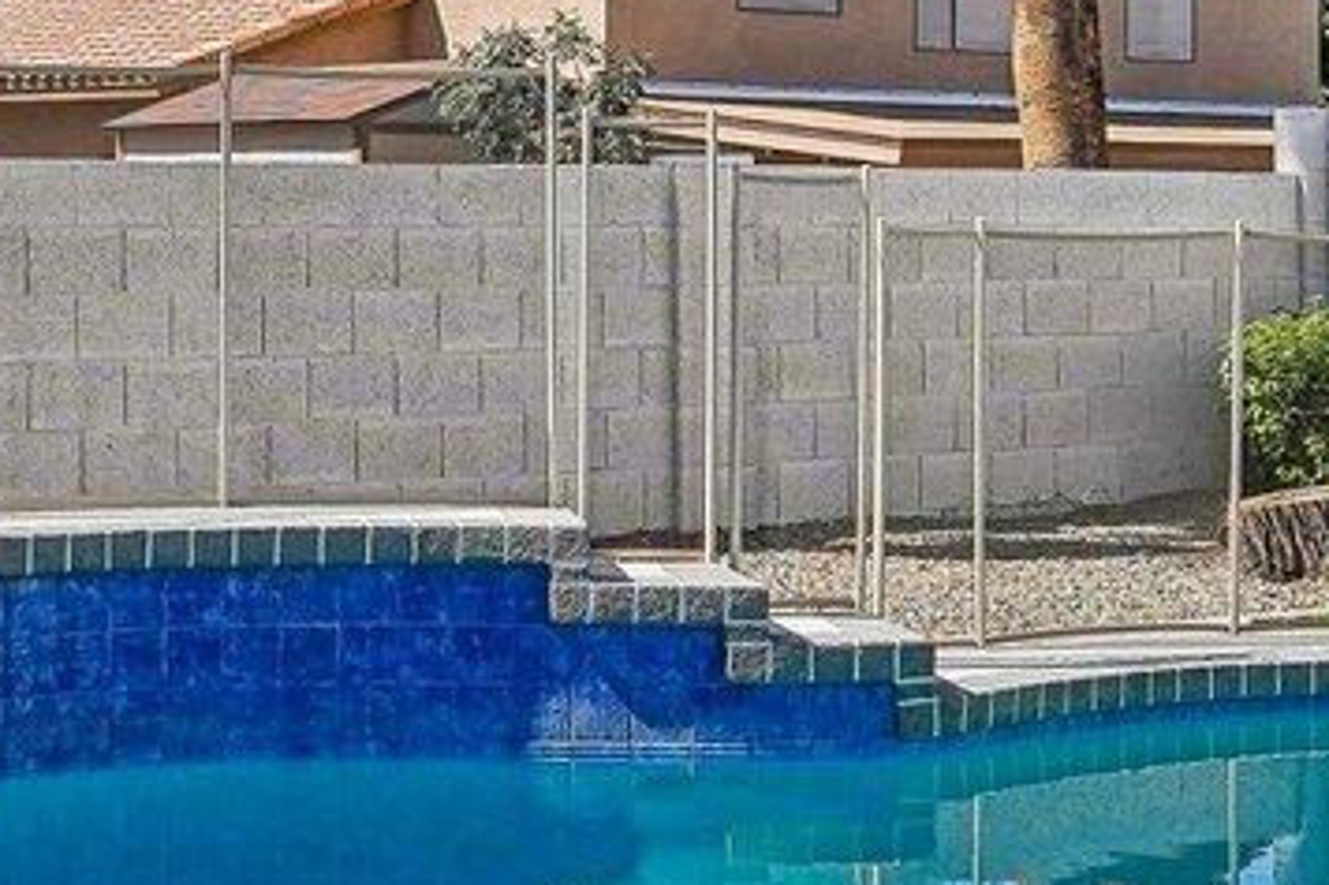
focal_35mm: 95
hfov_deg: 21.2
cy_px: 106
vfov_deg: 14.3
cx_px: 246
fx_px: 3501
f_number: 5.6
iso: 400
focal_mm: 16.5
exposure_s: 1/2500
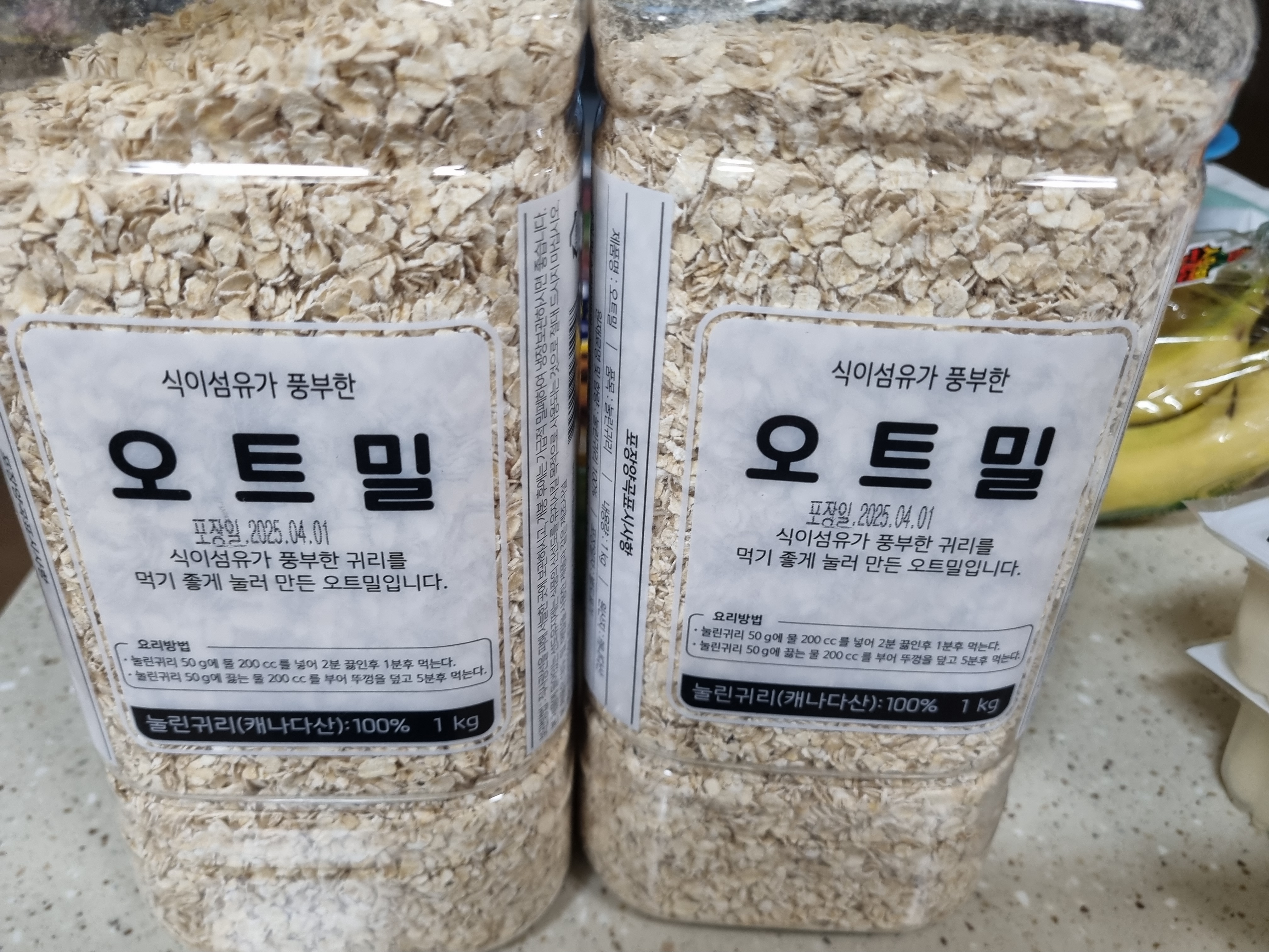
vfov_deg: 53.1
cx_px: 634
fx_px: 953
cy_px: 476
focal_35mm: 26
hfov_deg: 67.3
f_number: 1.8
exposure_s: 1/40
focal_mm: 5.4
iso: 250
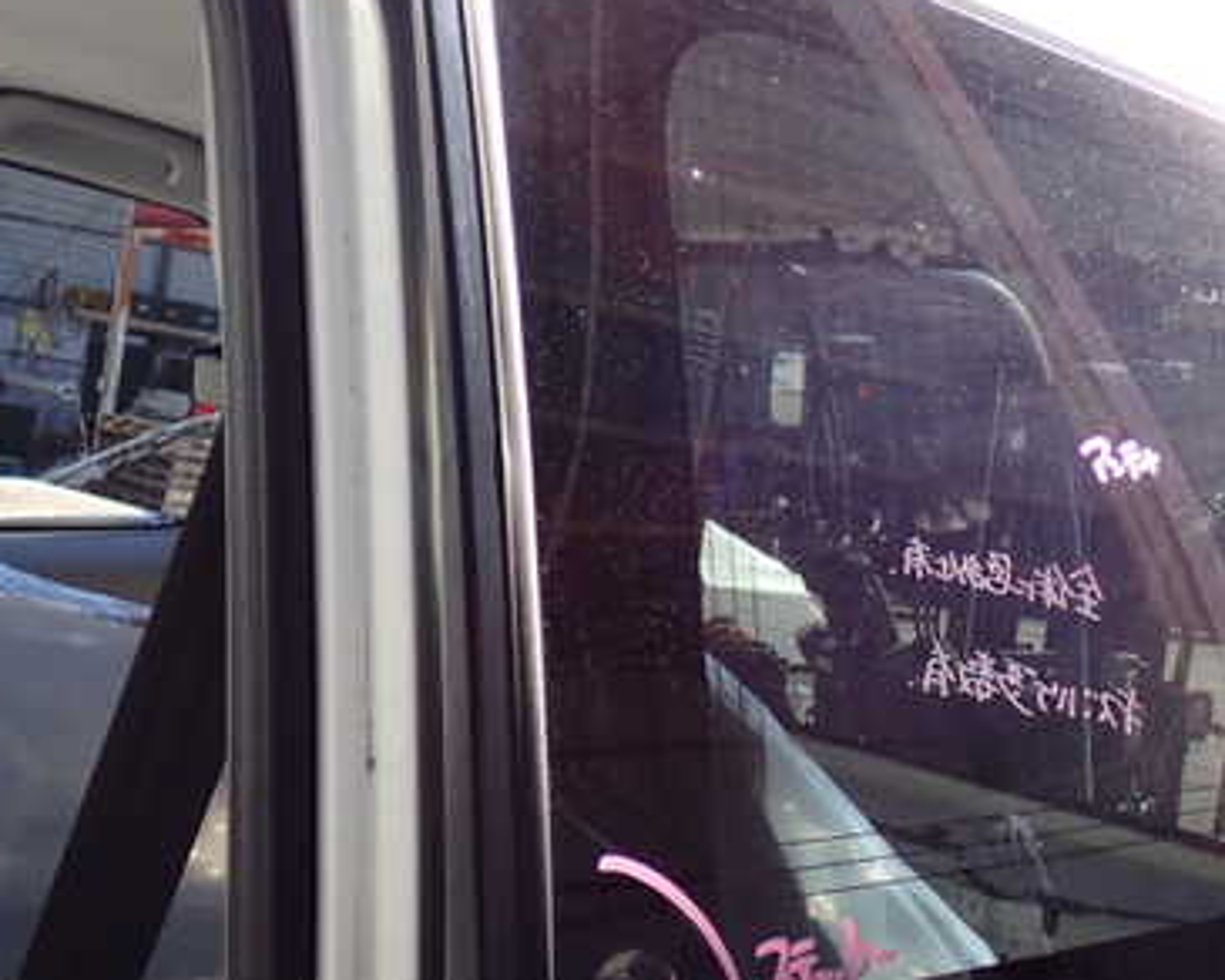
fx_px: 2212
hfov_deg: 30.5
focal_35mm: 61
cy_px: 497
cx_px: 899
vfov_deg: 25.0
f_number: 2.7
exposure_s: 1/125
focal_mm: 6.83
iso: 100
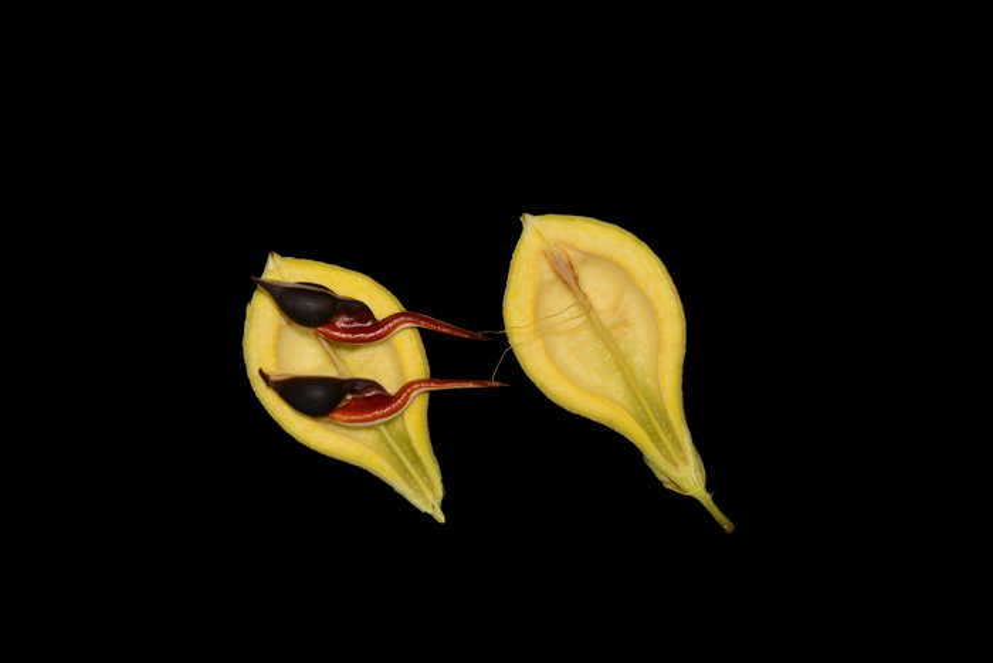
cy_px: 332
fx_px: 2897
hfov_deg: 19.5
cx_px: 496
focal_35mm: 105
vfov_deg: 13.0
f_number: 18
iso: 250
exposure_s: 1/200
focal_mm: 105
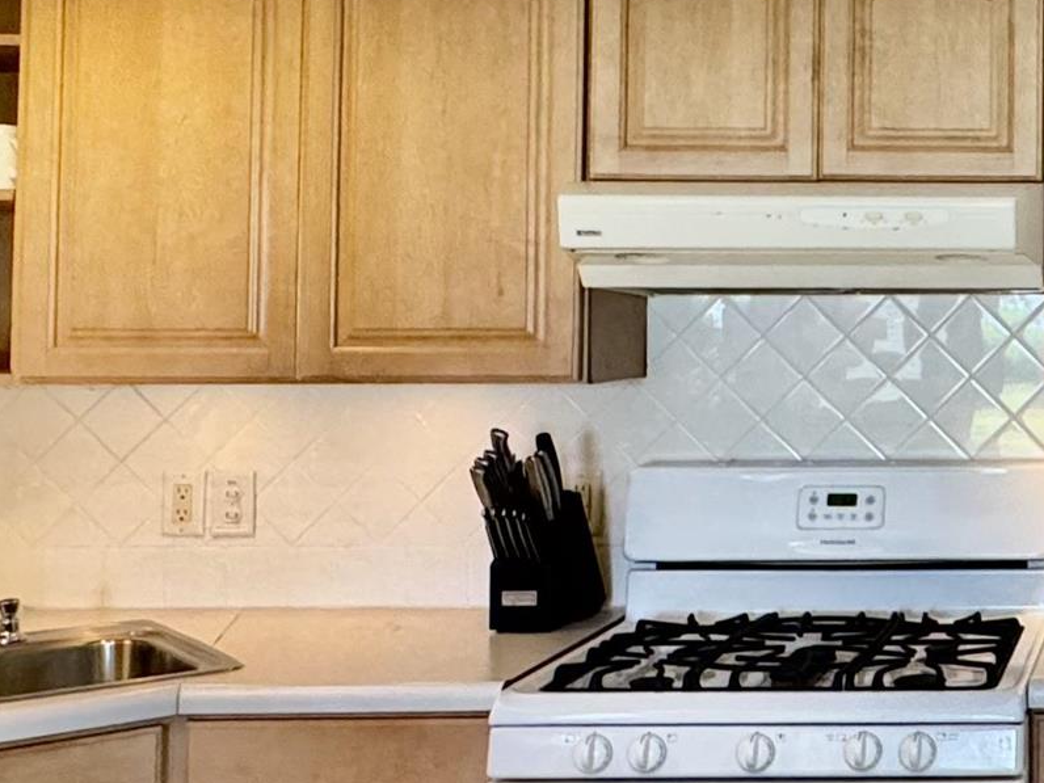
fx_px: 1629
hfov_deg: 30.3
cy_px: 253
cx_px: 1254
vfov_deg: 26.9
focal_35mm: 54
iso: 200
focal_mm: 2.22
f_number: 2.2
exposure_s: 1/120
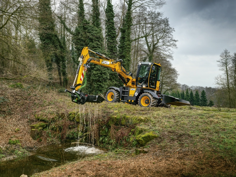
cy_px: 88
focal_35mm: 32
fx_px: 218
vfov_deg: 44.2
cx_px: 118
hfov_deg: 56.8
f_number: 11
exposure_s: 1/125
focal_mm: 50
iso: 800
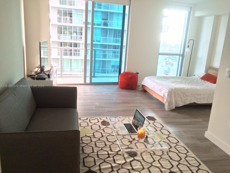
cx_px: 115
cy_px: 86
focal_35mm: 29
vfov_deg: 48.2
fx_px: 193
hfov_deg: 61.7
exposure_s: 1/30
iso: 64
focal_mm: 4.15
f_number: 2.2
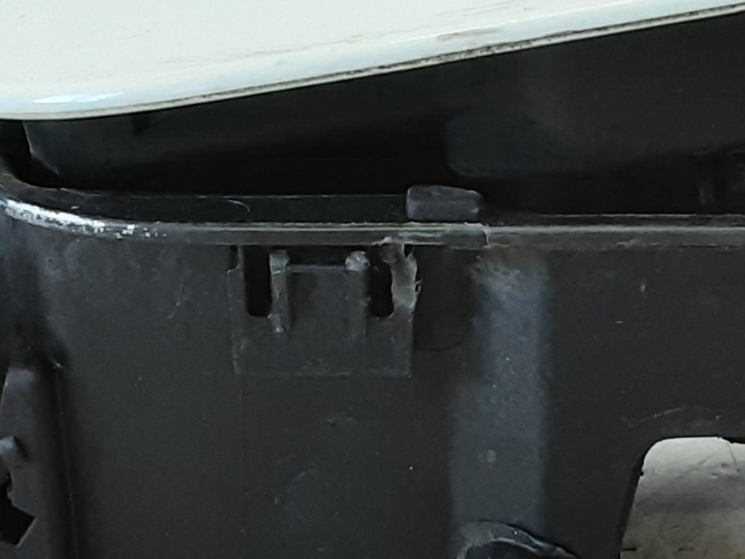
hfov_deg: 19.7
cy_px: 315
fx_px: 2131
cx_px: 576
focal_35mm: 99
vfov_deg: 14.9
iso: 100
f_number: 1.9
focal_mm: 2.91
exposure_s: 1/50
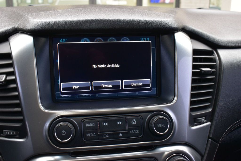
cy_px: 80
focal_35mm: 38
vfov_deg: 35.5
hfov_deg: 51.3
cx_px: 120
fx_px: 251
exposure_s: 1/20
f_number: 6.3
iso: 400
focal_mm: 25
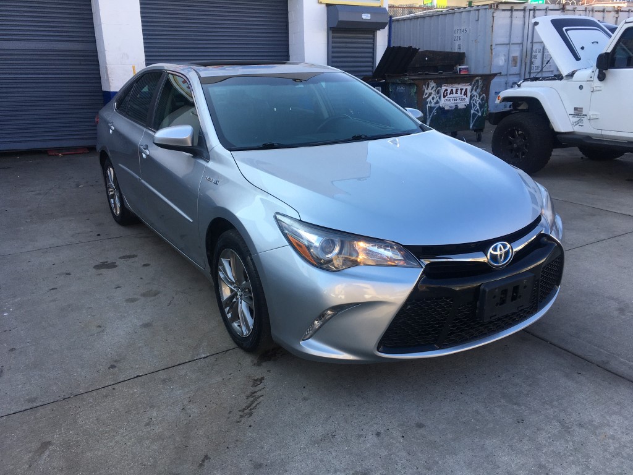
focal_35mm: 29
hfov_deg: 61.7
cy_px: 238
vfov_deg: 48.2
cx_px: 316
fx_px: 530
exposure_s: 1/353
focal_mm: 4.15
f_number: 2.2
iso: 25
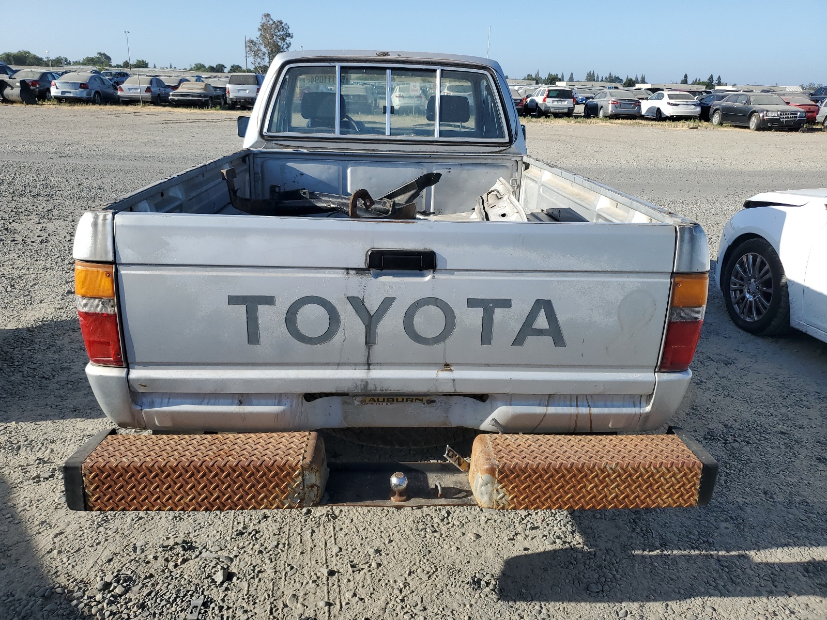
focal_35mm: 26
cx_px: 414
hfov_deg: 67.3
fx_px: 621
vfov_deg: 53.1
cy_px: 310
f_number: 1.5
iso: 50
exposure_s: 1/2500
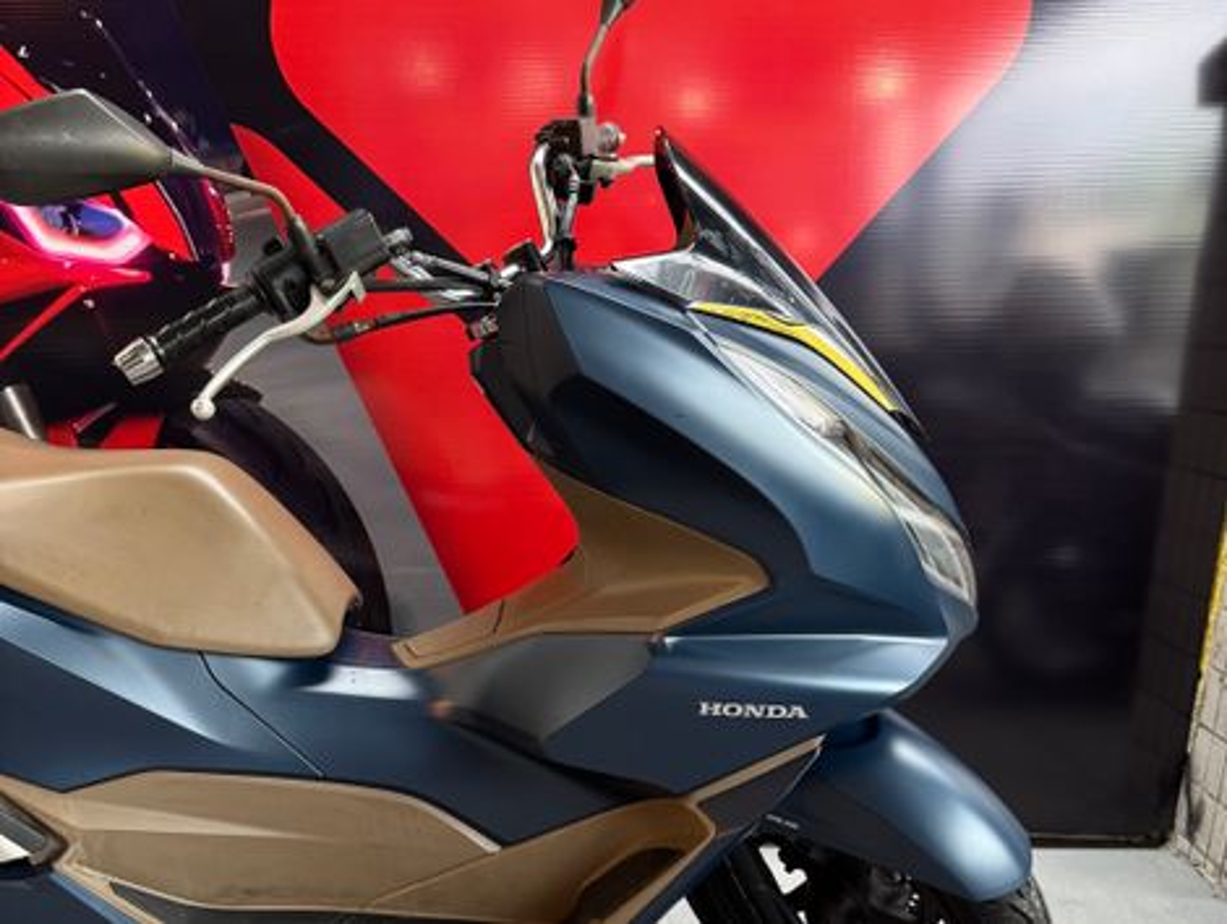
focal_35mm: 24
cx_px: 614
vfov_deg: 56.9
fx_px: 852
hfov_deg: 71.5
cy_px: 462
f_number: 1.78
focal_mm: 6.76
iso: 250
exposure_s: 1/60
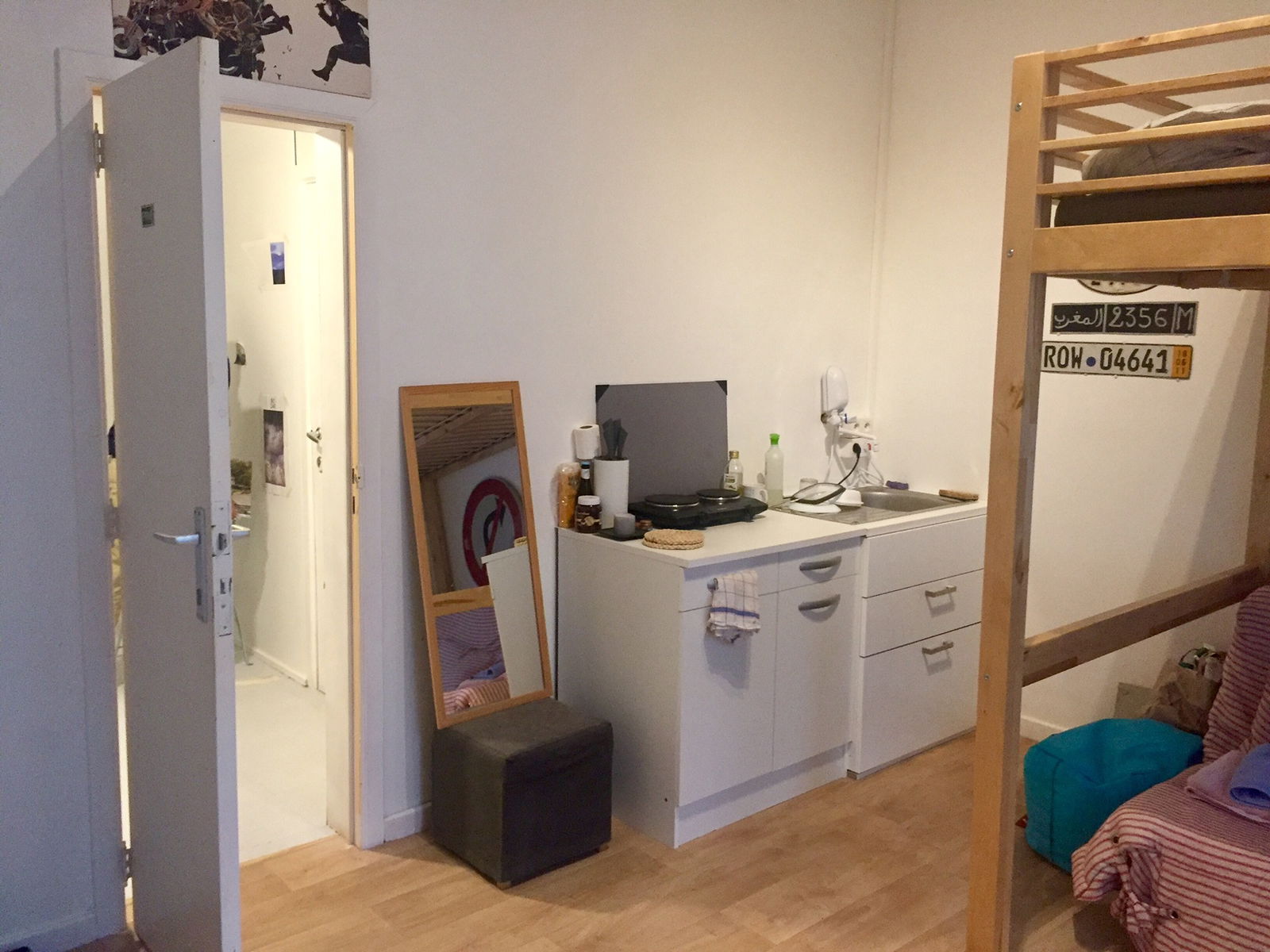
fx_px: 1064
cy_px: 476
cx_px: 635
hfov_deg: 61.7
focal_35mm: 29
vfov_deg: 48.2
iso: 200
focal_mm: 4.15
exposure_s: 1/33
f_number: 2.2
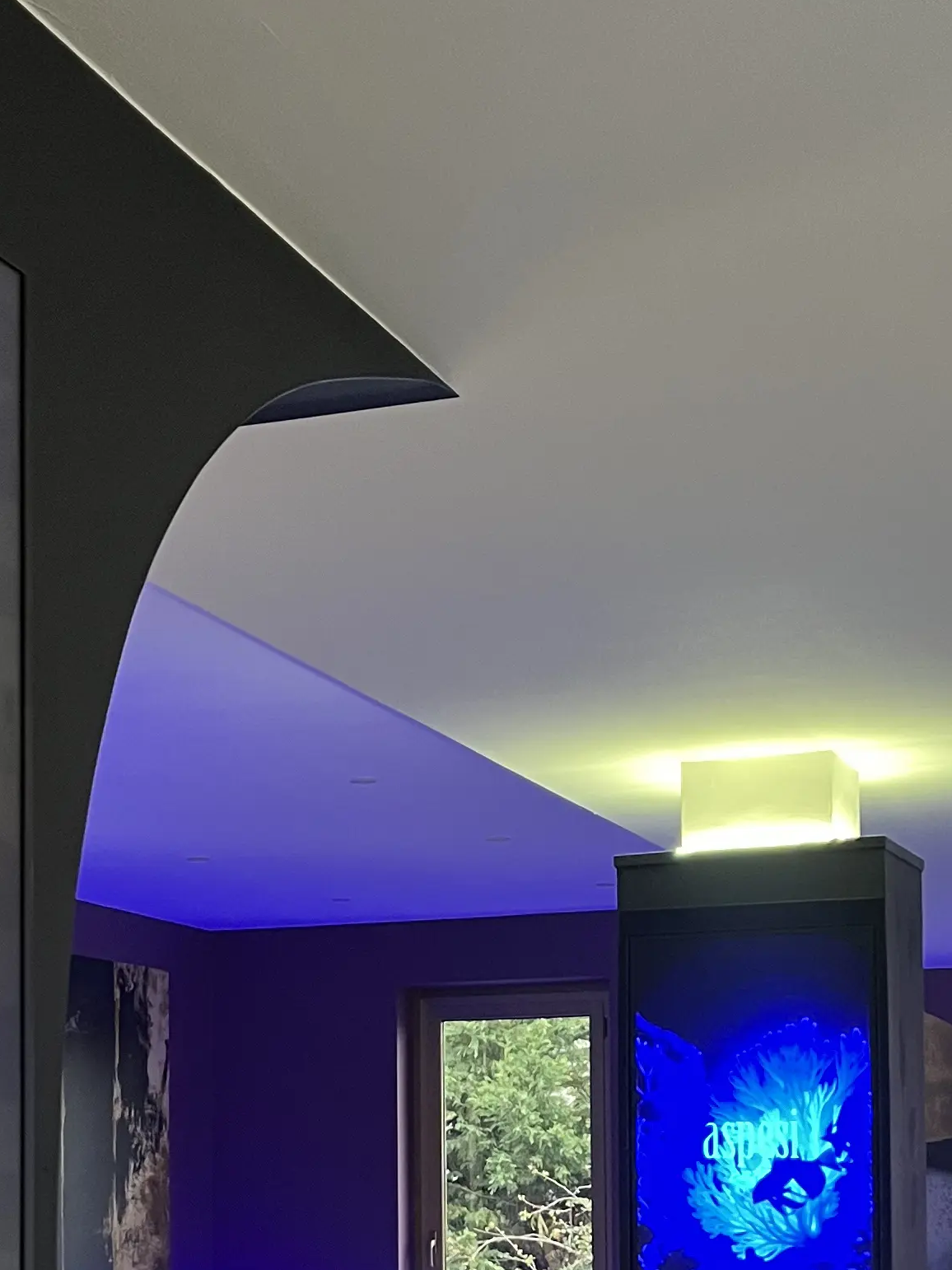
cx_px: 262
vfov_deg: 27.8
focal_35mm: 68
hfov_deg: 21.5
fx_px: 2494
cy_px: 1076
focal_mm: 5.1
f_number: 1.6
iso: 200
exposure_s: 1/50
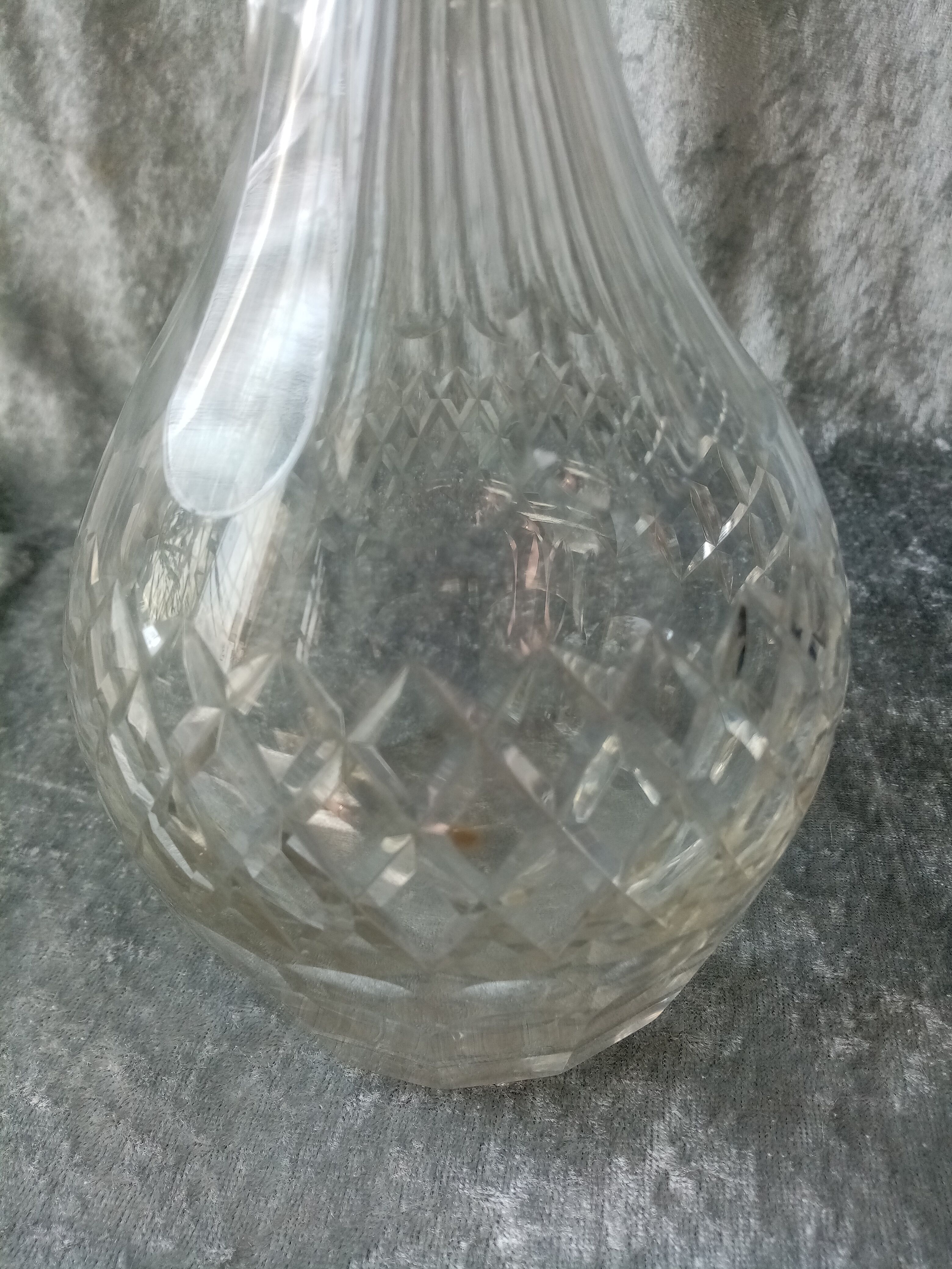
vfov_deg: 67.3
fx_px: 953
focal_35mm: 26
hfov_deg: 53.1
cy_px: 634
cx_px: 476
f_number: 1.8
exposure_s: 1/107
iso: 104
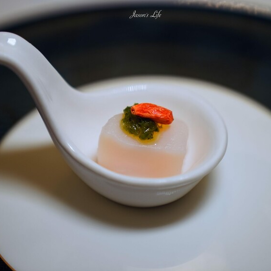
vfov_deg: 19.3
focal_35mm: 90
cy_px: 135
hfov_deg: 19.3
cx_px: 146
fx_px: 797
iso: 250
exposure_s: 1/80
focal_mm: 70
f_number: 2.8
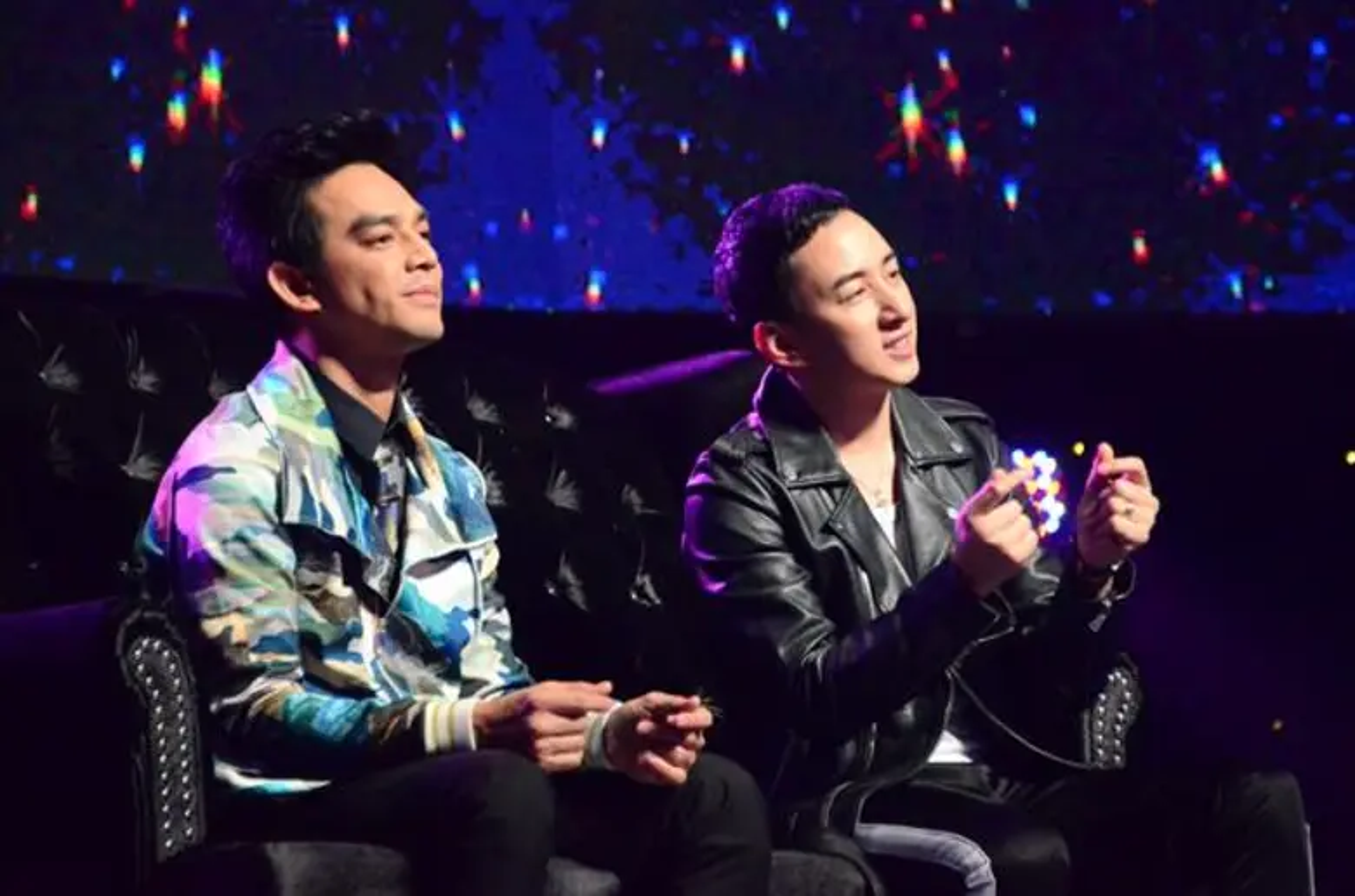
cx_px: 678
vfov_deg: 4.3
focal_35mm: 315
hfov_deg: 6.6
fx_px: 11827
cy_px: 448
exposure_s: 1/250
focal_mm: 210
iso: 6400
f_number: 5.6
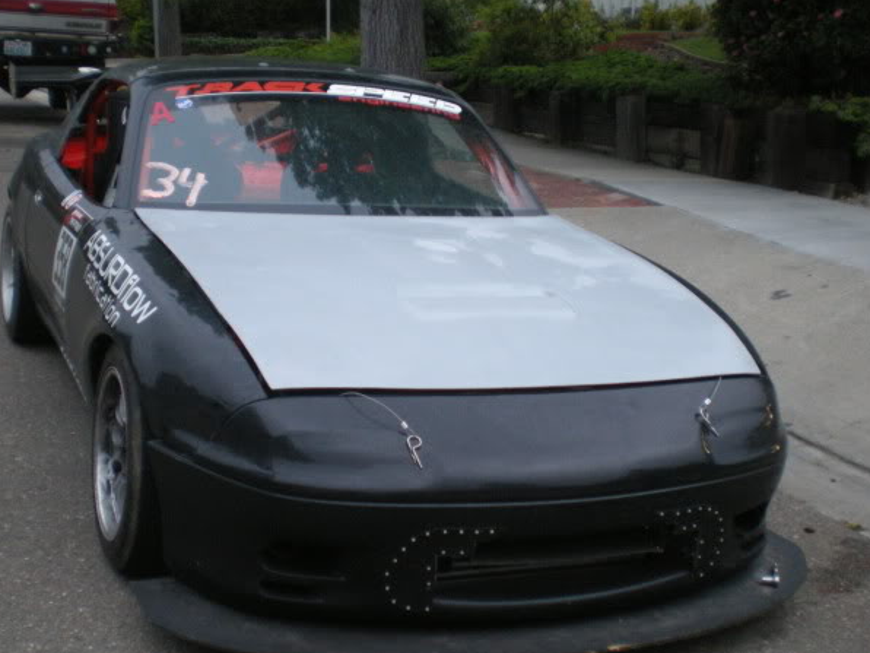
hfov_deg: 37.5
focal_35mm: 51
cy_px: 342
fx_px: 1282
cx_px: 420
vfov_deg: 28.6
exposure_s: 1/27.2
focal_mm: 6.3
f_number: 3.1
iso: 200
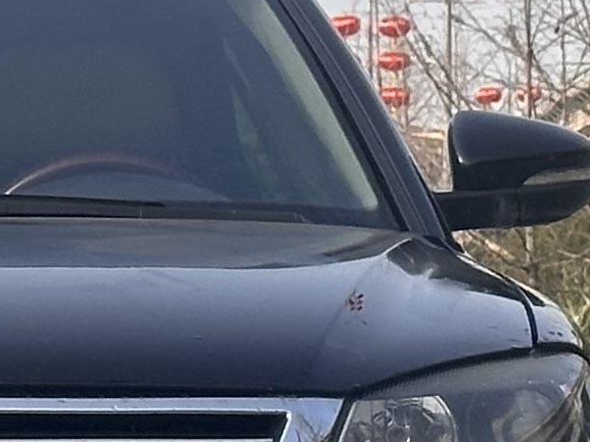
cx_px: -194
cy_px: 72
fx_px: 5470
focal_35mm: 321
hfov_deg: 6.1
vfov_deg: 4.6
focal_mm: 6.86
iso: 64
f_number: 1.78
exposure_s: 1/2358
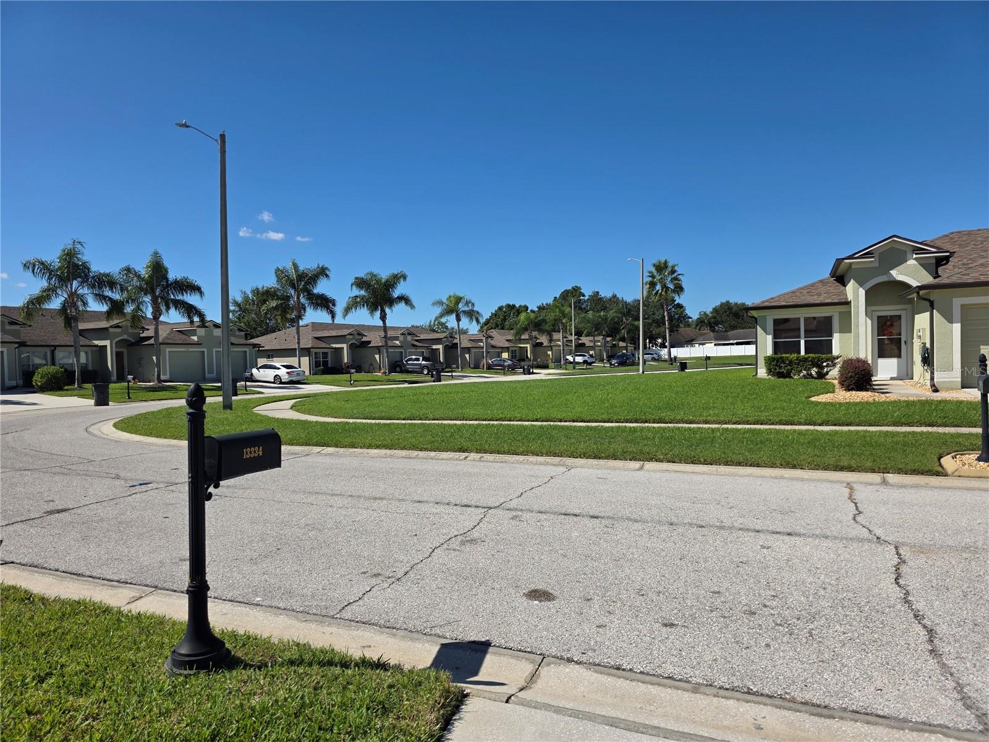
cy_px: 371
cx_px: 494
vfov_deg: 58.9
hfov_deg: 73.9
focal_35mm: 23
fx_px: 657
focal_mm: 6.3
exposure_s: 1/7944
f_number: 1.7
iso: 64
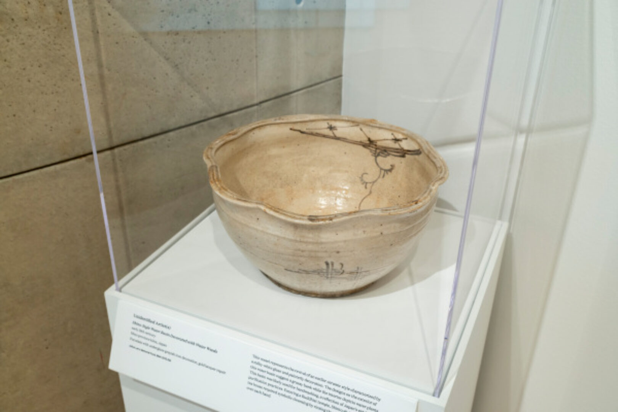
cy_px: 206
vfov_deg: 35.1
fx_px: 652
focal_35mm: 38
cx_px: 309
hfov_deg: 50.7
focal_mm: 38
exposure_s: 1/2
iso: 400
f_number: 7.1
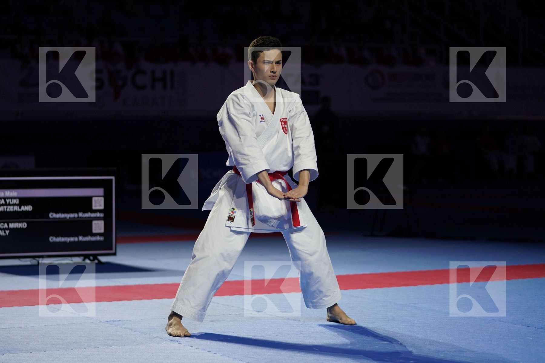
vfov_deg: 13.4
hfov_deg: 20.0
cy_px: 182
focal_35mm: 102
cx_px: 272
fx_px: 1544
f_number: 2.8
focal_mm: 102
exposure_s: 1/500
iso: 400
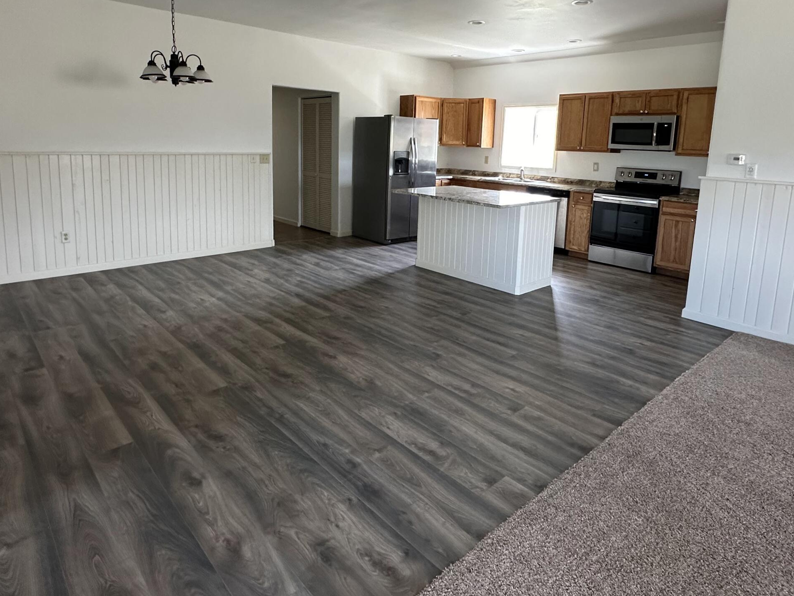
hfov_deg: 76.4
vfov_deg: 60.0
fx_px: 505
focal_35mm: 22
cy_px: 212
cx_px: 396
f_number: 2.2
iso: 200
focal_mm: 2.22
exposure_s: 1/99
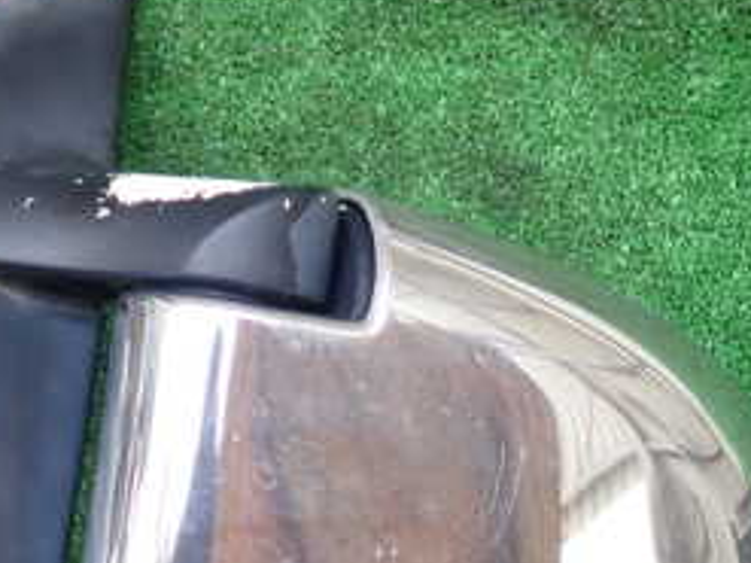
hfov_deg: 26.4
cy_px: 517
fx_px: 1583
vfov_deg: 19.7
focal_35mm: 73
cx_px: 192
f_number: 2.3
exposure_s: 1/60
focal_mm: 5.4
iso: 100
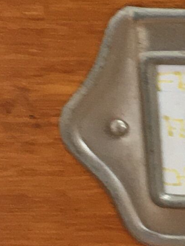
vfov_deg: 9.0
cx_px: 525
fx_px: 1553
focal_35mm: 218
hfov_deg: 6.3
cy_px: -2
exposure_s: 1/33
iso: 100
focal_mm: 4.15
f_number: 2.2
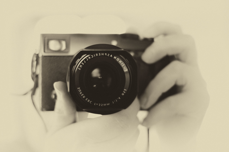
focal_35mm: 53
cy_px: 76
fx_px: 337
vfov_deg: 25.5
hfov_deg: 37.5
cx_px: 114
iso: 400
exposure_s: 1/25
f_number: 1.4
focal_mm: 35
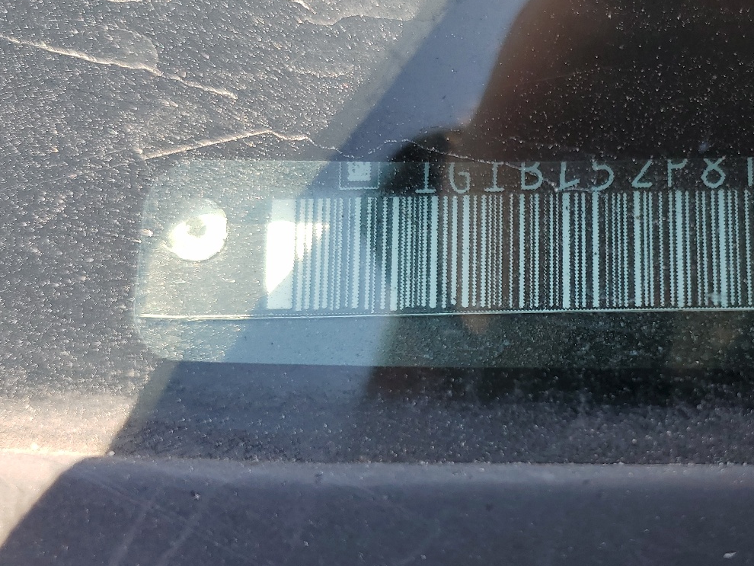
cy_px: 289
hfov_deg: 43.5
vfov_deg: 34.4
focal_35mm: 42
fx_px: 915
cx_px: 554
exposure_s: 1/303
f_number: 1.5
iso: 50
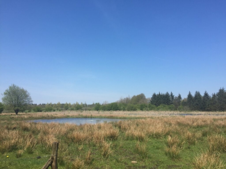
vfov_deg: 48.2
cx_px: 113
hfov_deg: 61.7
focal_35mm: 29
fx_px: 189
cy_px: 84
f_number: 2.2
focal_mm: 4.15
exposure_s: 1/1980
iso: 32
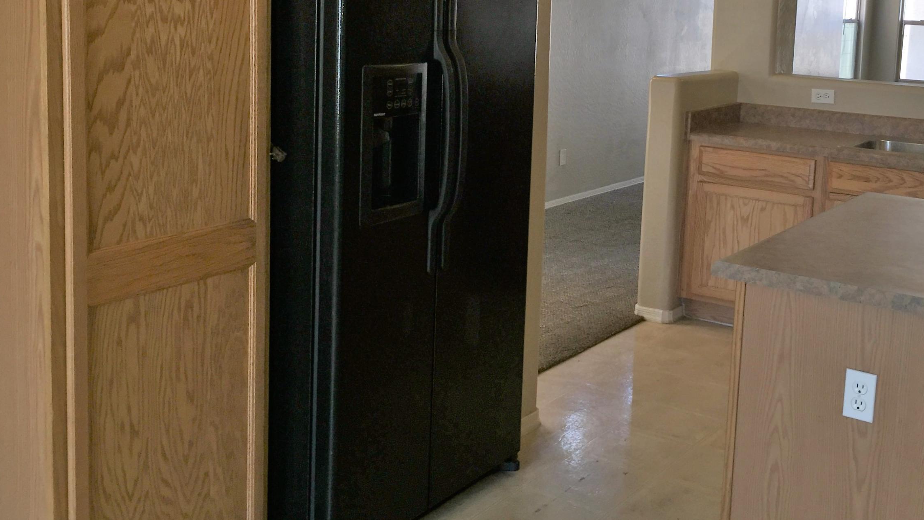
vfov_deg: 28.0
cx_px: 533
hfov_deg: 48.2
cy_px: 133
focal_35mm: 42
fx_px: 1029
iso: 32
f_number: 2.2
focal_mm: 4.15
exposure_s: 1/51
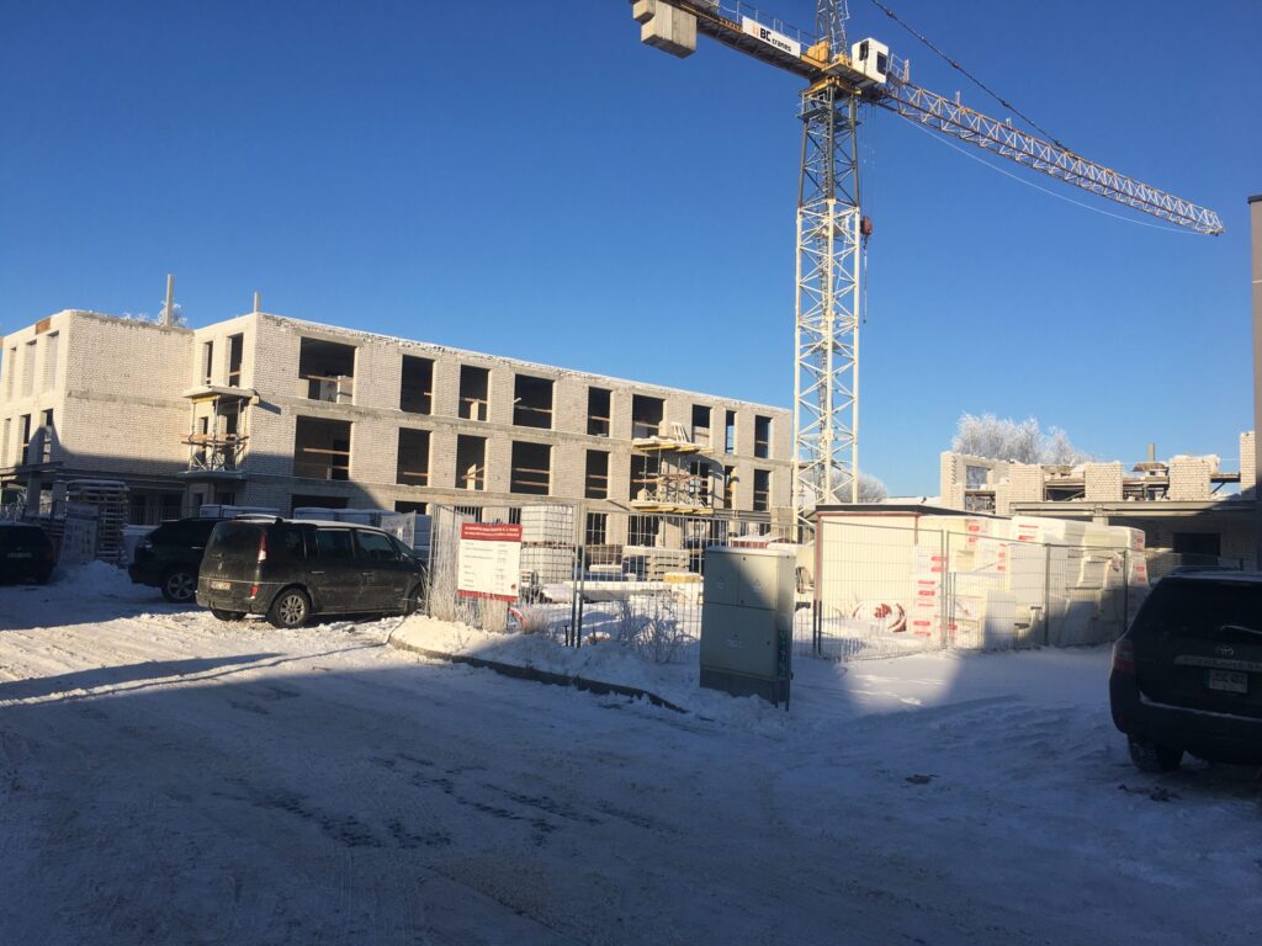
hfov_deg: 61.7
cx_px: 631
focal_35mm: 29
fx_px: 1057
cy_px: 473
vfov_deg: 48.2
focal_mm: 4.15
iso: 25
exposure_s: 1/2079
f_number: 2.2
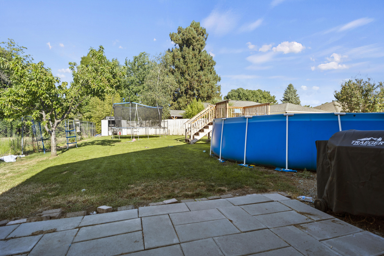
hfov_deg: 90.0
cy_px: 128
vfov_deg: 67.4
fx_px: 192
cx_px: 192
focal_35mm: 18
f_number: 8
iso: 100
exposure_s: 1/200
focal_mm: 18
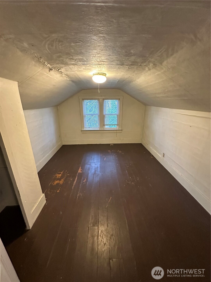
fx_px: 114
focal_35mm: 14
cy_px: 141
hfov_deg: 85.7
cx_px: 106
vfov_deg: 102.1
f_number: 2.2
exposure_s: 1/60
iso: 800
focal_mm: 2.22
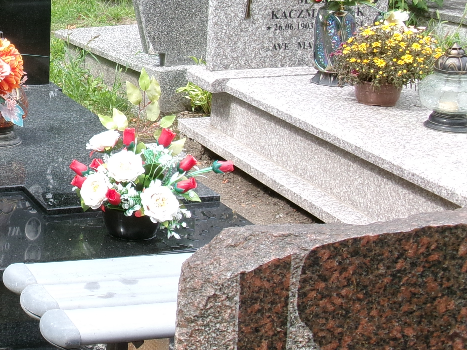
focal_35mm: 69
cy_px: 69
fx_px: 931
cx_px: -46
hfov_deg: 26.0
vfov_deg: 21.0
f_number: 3.9
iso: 100
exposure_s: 1/240
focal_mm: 5.1
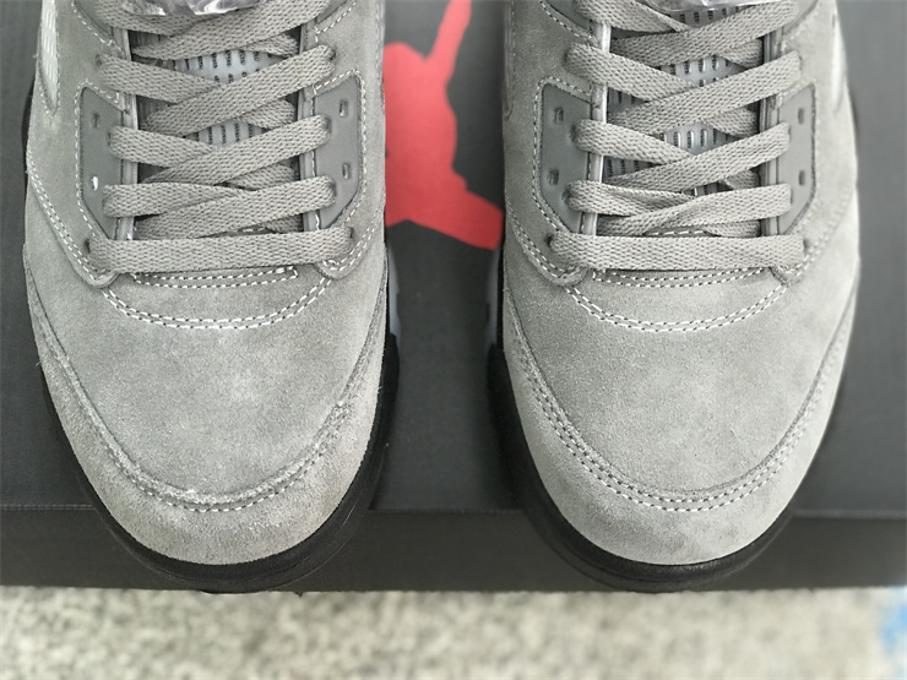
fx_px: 1494
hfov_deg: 33.8
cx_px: 454
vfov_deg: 25.7
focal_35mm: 57
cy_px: 340
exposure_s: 1/50
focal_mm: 6.6
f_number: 2.8
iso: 160
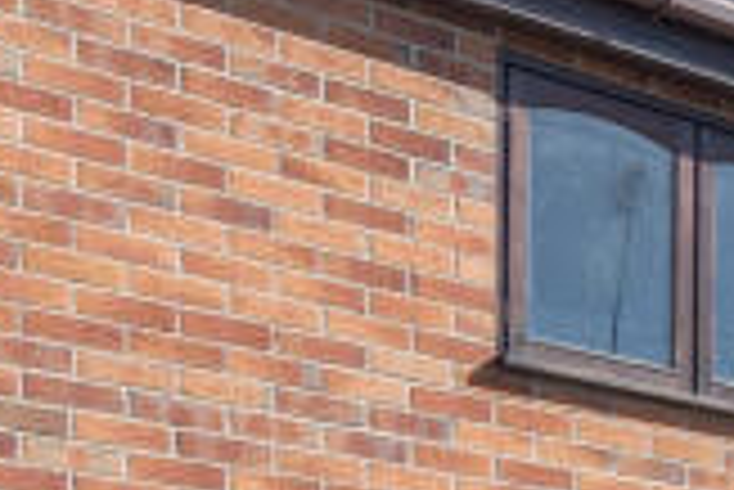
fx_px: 1918
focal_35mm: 94
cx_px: 1482
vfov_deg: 14.1
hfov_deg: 16.4
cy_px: 591
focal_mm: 10
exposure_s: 1/125
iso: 100
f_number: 8
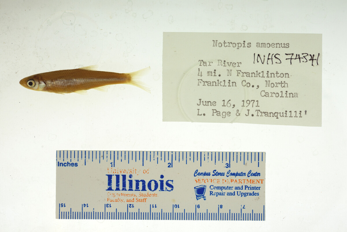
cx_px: 174
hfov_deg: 33.4
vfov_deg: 22.6
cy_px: 116
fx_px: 579
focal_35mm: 60
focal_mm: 60
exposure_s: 1/200
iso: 100
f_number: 10
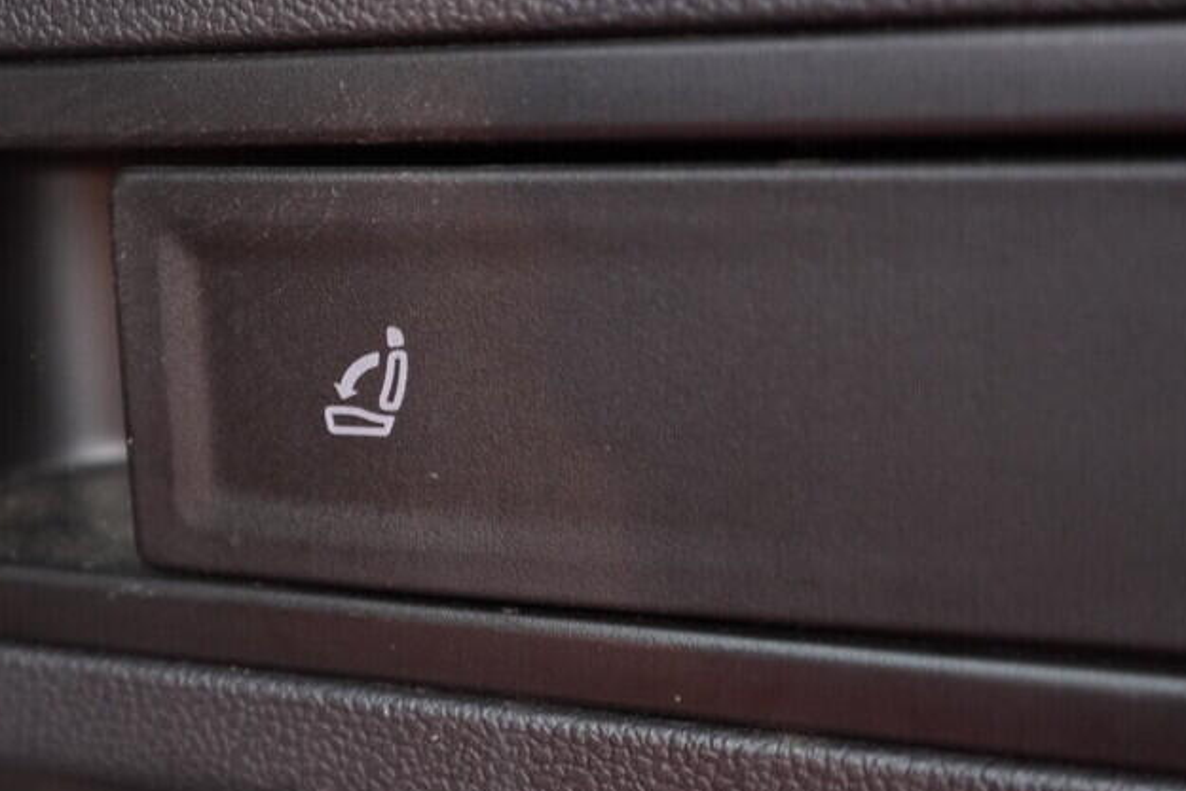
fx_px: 1944
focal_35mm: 59
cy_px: 359
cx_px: 304
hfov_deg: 33.3
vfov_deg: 23.0
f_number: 2.8
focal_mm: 24
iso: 1600
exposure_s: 1/40
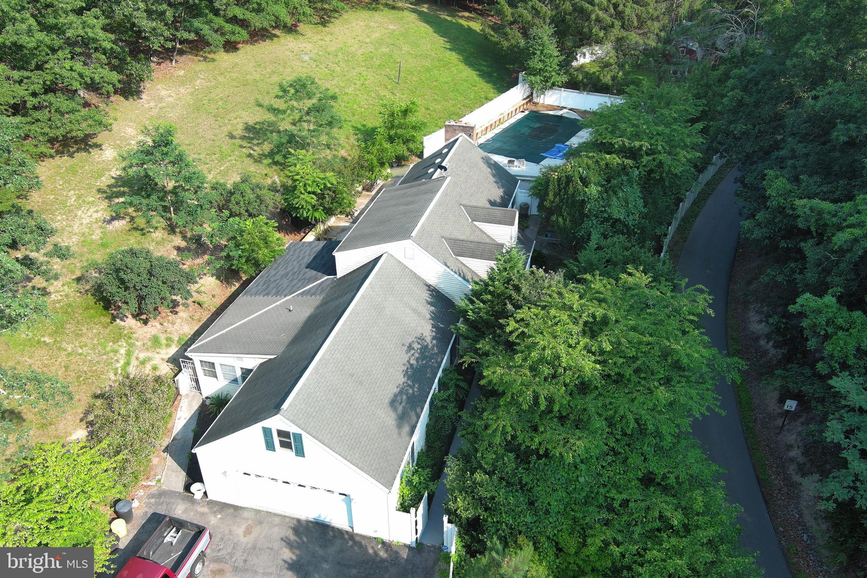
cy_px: 289
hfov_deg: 63.7
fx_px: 698
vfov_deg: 45.0
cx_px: 434
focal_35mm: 29
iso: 100
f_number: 2.8
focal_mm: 10.57
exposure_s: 1/409
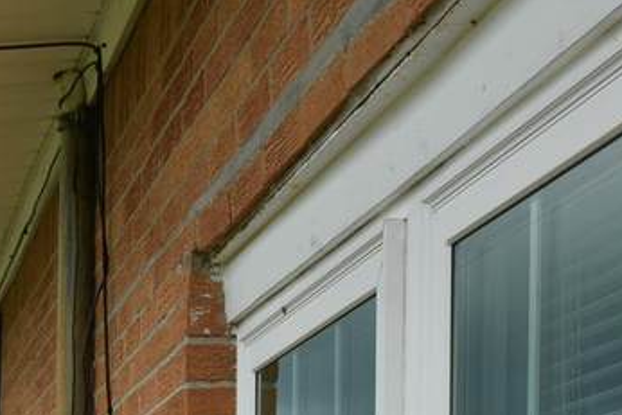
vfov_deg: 11.6
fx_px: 1919
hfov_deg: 17.0
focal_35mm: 111
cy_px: 706
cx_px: -250
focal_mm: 20
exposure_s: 1/400
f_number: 10
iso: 250
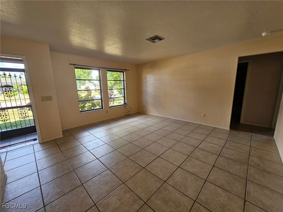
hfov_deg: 106.2
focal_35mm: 13
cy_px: 106
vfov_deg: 89.9
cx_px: 142
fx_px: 106
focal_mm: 2.2
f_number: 2.2
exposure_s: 1/60
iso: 64
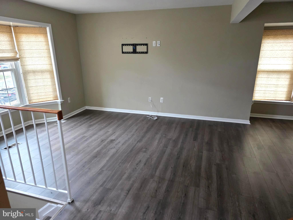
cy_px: 110
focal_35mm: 23
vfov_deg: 58.9
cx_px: 146
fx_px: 195
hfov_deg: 73.9
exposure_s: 1/120
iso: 400
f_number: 1.7
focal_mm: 6.3
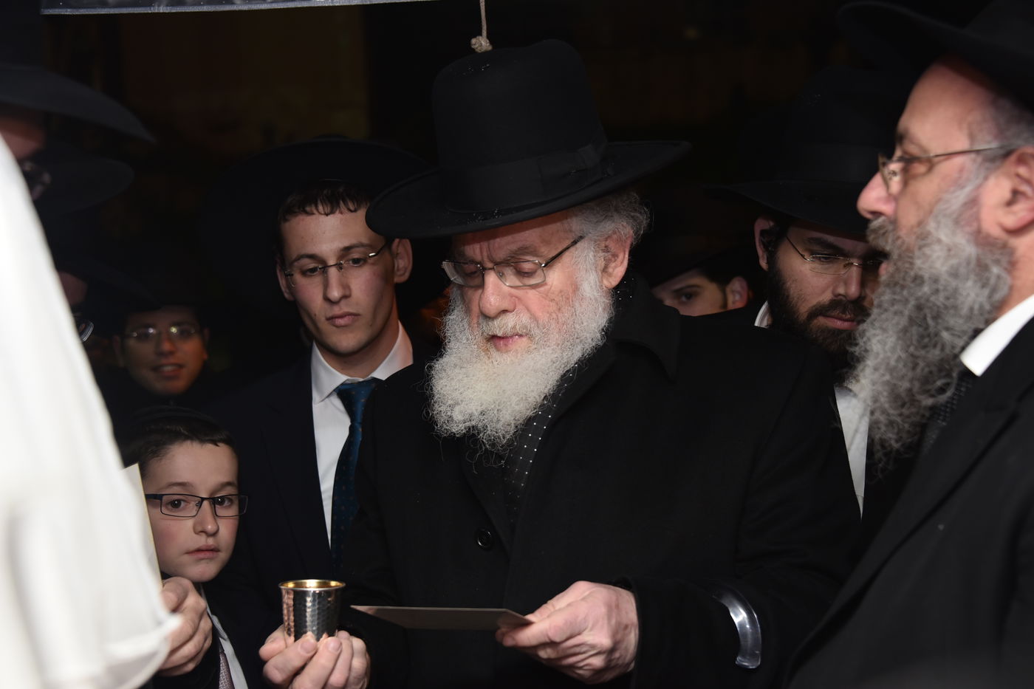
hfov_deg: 29.7
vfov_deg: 20.0
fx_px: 1953
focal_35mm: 68
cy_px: 344
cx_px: 517
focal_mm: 68
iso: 1000
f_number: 5
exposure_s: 1/60
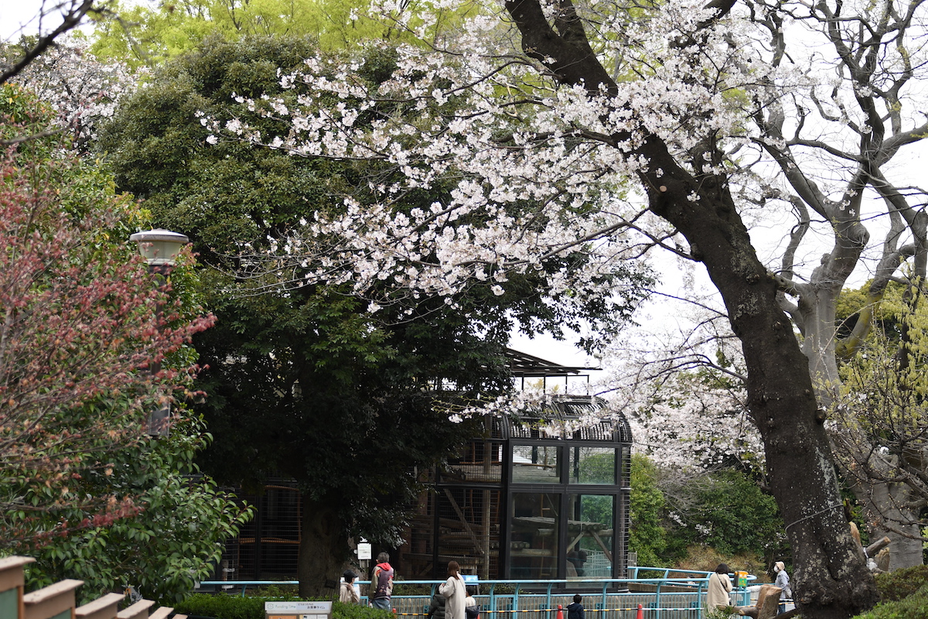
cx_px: 464
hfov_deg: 19.5
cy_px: 310
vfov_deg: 13.0
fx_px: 2706
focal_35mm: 105
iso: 200
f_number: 4.5
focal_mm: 70
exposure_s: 1/320
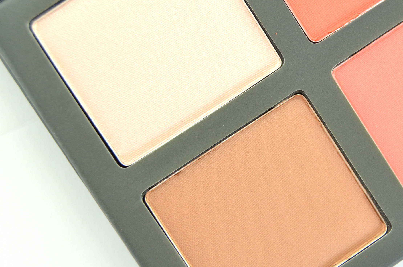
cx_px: 202
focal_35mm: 52
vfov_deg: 25.7
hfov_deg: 37.9
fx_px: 587
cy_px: 134
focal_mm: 35
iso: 800
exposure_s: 1/125
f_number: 5.6
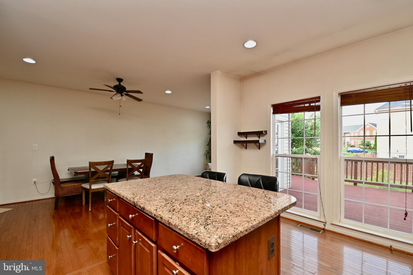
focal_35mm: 15
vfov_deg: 77.3
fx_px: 172
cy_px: 138
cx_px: 206
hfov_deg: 100.4
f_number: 7.1
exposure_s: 1/60
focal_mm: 10
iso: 200
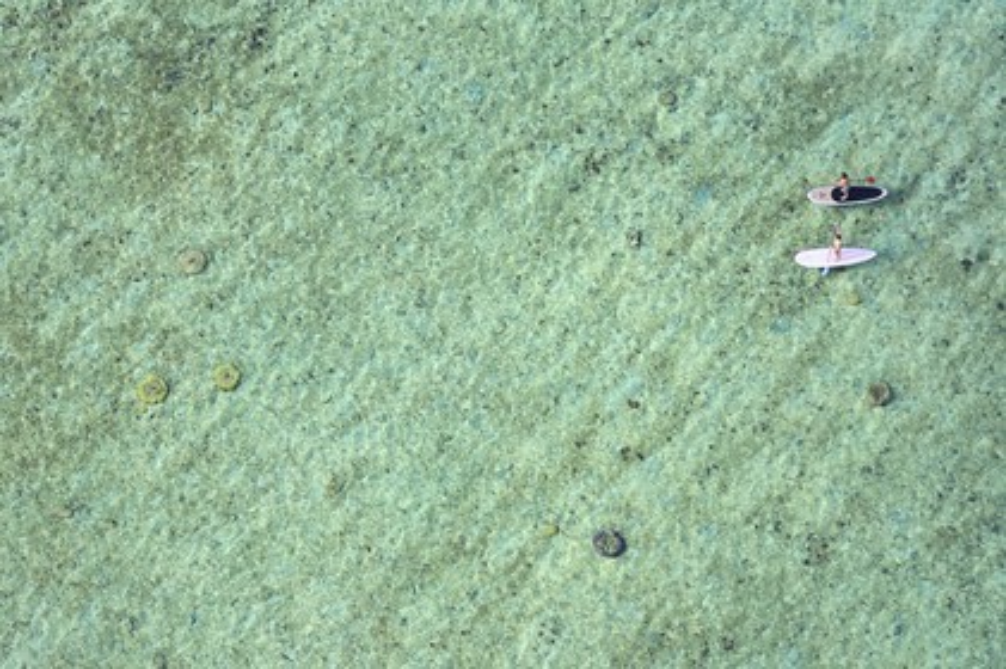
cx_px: 503
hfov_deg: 10.3
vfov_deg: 6.9
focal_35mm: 200
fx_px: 5584
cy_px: 334
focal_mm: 200
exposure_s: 1/1250
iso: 800
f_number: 6.3
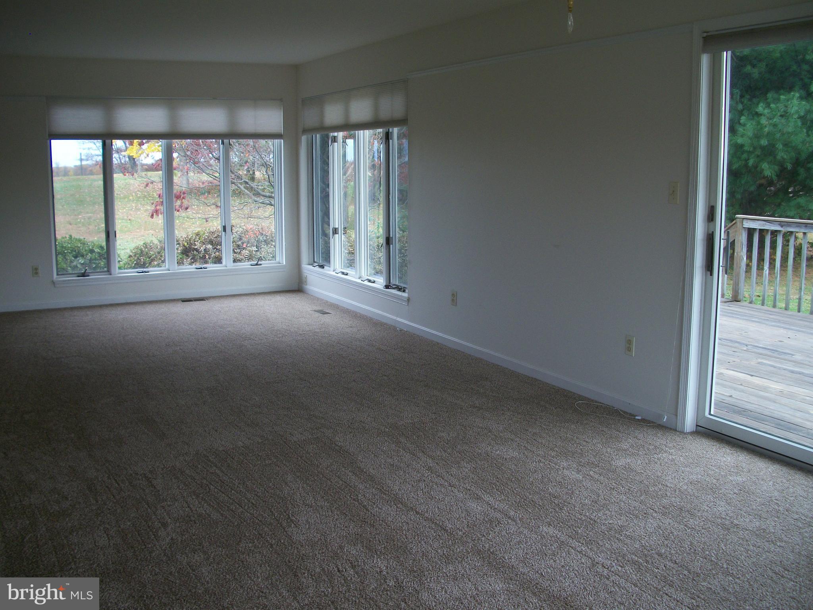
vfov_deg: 40.7
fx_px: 822
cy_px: 305
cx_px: 406
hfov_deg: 52.6
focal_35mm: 35
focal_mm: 6.3
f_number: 3.1
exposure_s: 1/40
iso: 80
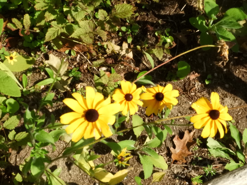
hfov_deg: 32.2
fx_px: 428
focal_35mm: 60
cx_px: 124
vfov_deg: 24.4
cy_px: 92
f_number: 7.6
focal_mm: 10.7
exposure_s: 1/3200
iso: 1600
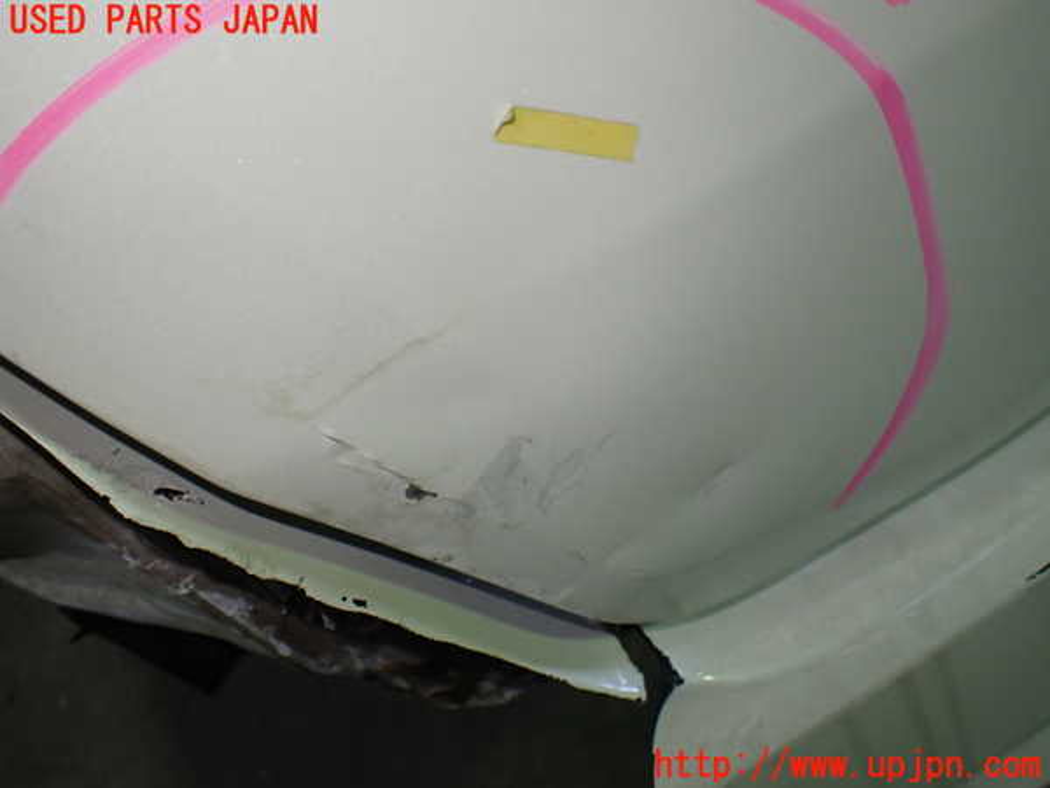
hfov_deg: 60.0
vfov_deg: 46.8
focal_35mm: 30
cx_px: 525
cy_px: 394
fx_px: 910
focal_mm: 5.4
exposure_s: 1/125
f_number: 2.3
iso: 250
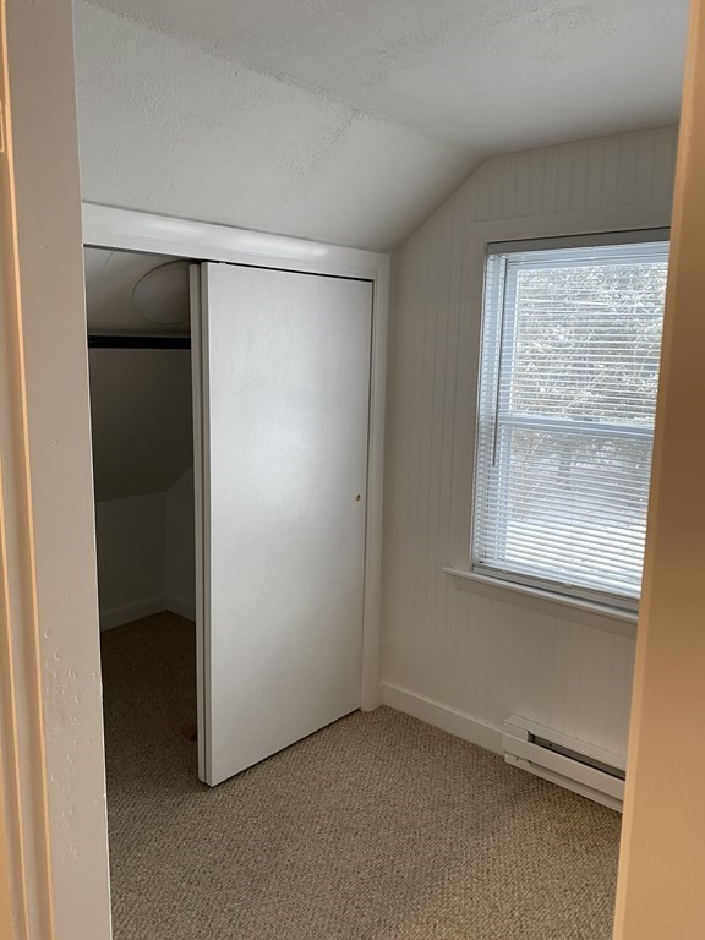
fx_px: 706
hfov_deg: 53.1
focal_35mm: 26
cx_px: 352
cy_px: 470
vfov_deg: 67.3
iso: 100
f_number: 1.8
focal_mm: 4.25
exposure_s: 1/60
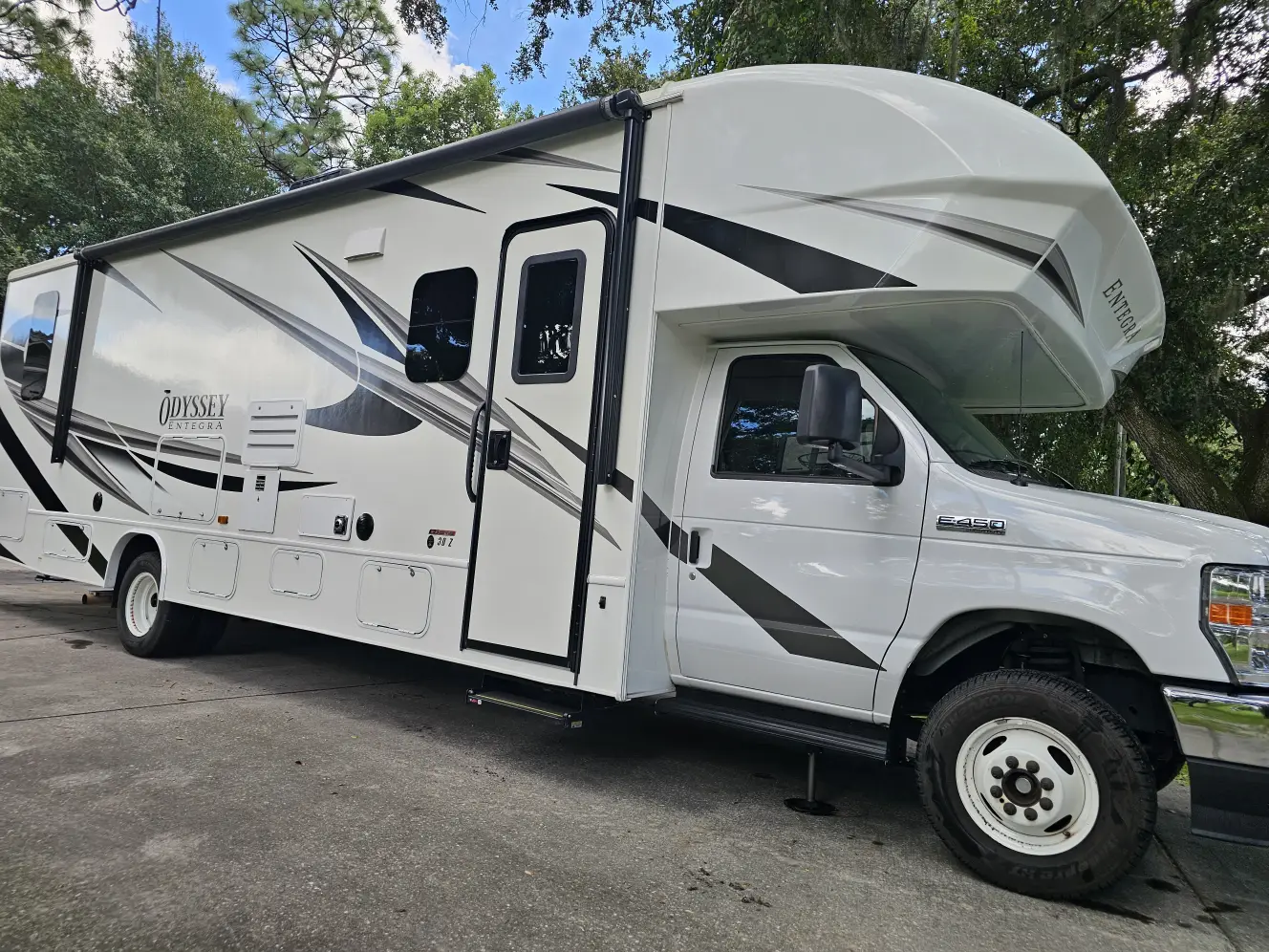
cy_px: 476
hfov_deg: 73.9
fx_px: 843
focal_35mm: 23
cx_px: 634
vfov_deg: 58.9
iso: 10
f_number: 1.7
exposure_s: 1/137
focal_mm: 6.3
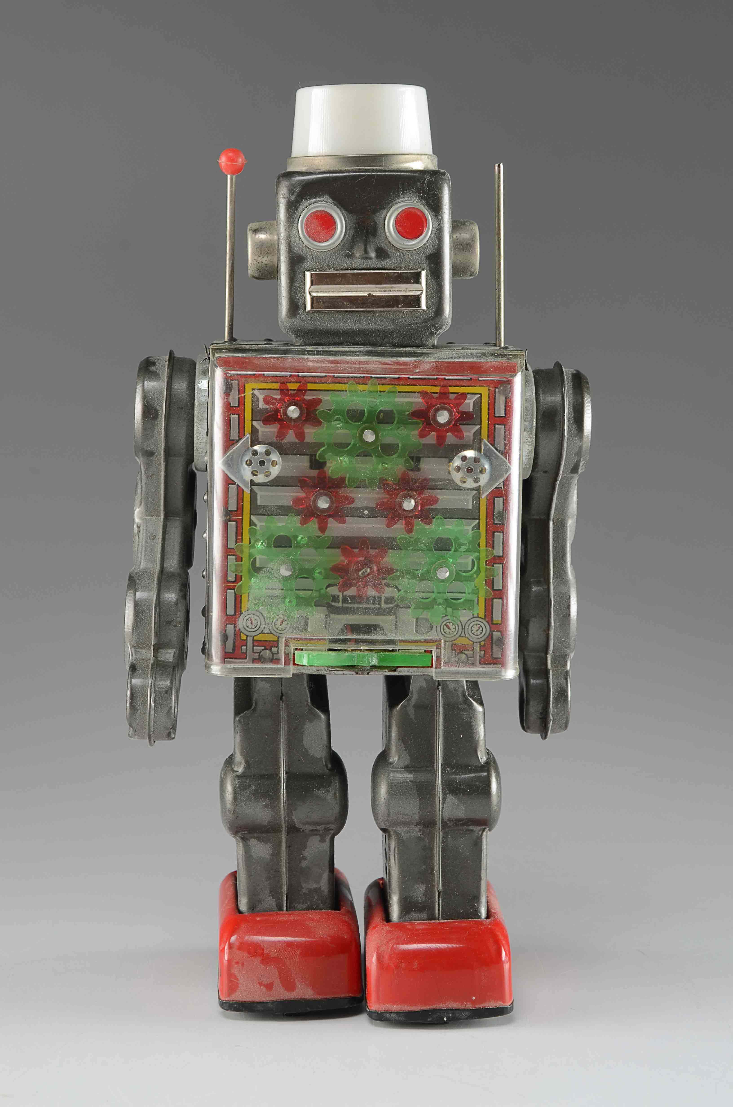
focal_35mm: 68
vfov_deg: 29.9
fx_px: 2071
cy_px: 554
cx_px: 366
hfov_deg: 20.1
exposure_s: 1/80
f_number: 10
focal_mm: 45
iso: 100
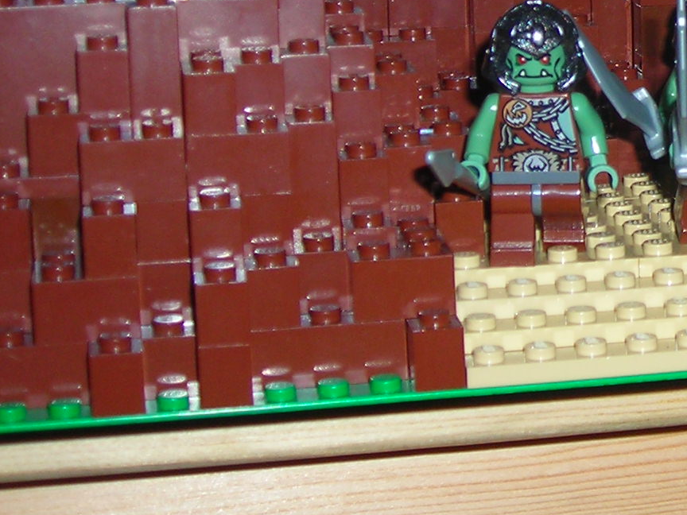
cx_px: 891
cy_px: -72
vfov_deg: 11.8
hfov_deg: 15.3
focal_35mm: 123
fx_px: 2441
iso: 50
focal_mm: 6.8
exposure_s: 1/60.1
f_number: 3.3
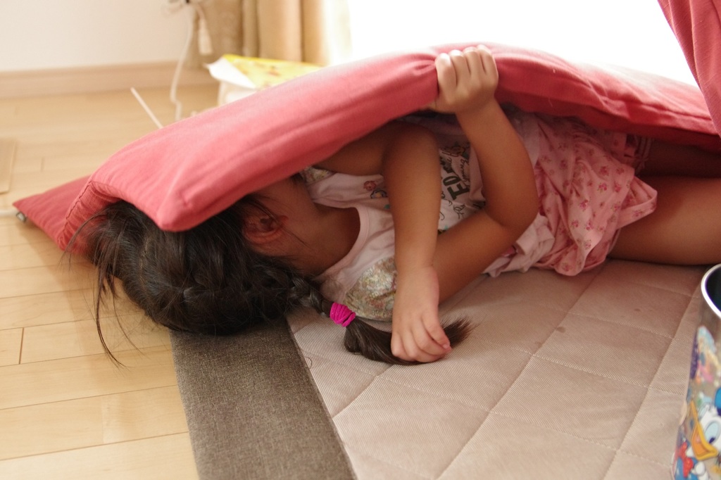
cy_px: 240
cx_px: 360
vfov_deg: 31.9
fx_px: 841
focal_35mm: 42
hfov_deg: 46.4
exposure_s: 1/125
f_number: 2.8
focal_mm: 28
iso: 3200
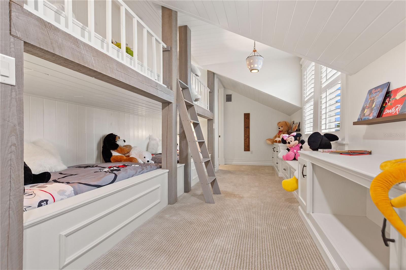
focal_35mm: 15
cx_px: 203
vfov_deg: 77.3
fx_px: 169
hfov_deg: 100.4
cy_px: 135
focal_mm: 10
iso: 400
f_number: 4.5
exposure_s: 1/4
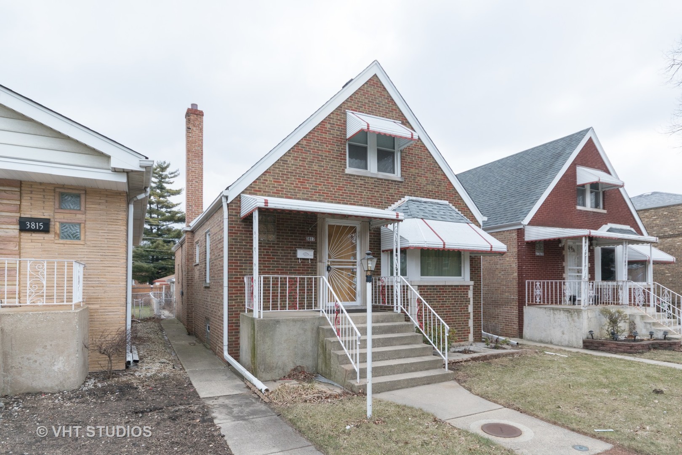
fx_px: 369
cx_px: 341
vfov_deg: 63.2
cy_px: 228
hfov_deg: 85.4
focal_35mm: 20
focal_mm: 13
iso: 200
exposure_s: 1/320
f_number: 8
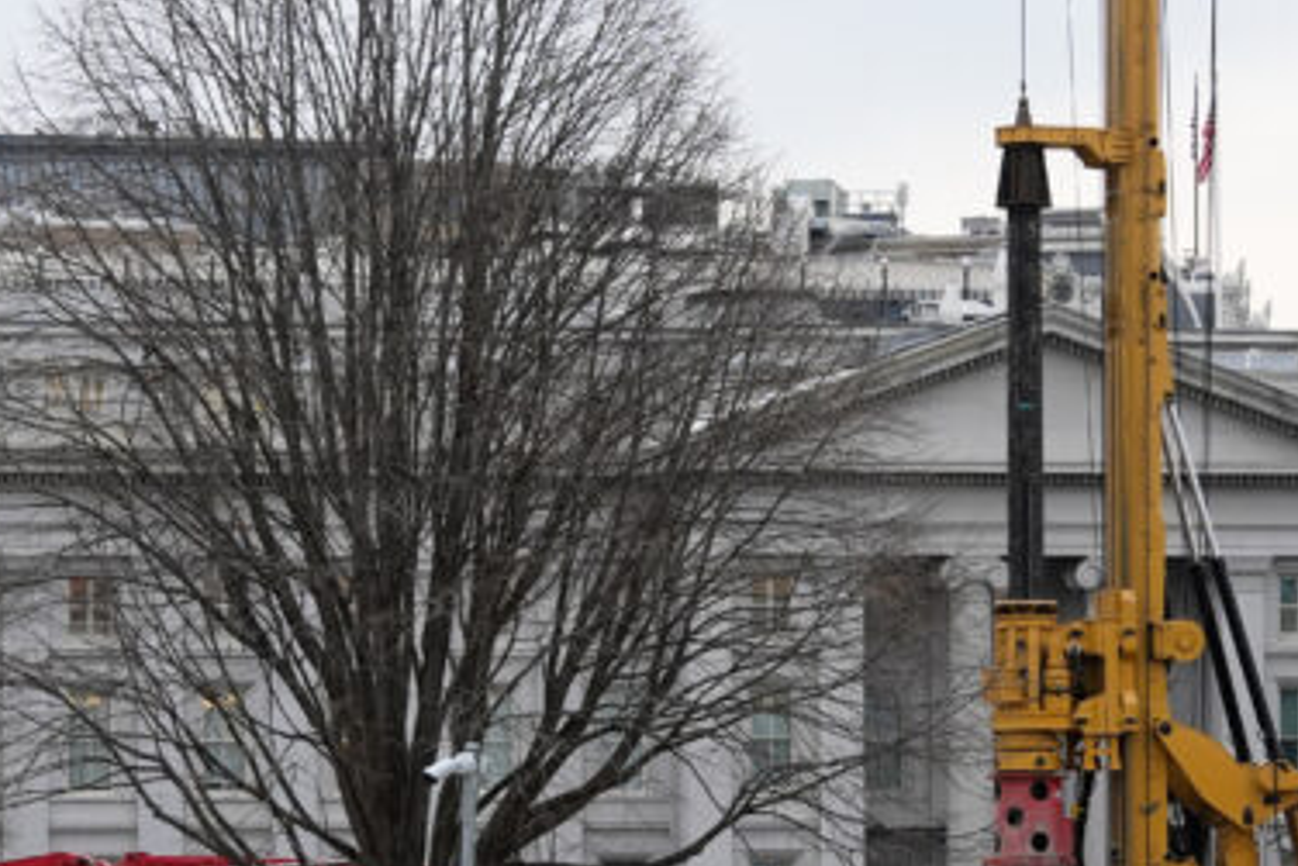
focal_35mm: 188
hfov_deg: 10.9
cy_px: 635
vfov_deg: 7.3
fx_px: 6781
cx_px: 589
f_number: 2.8
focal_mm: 70
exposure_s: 1/800
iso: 800
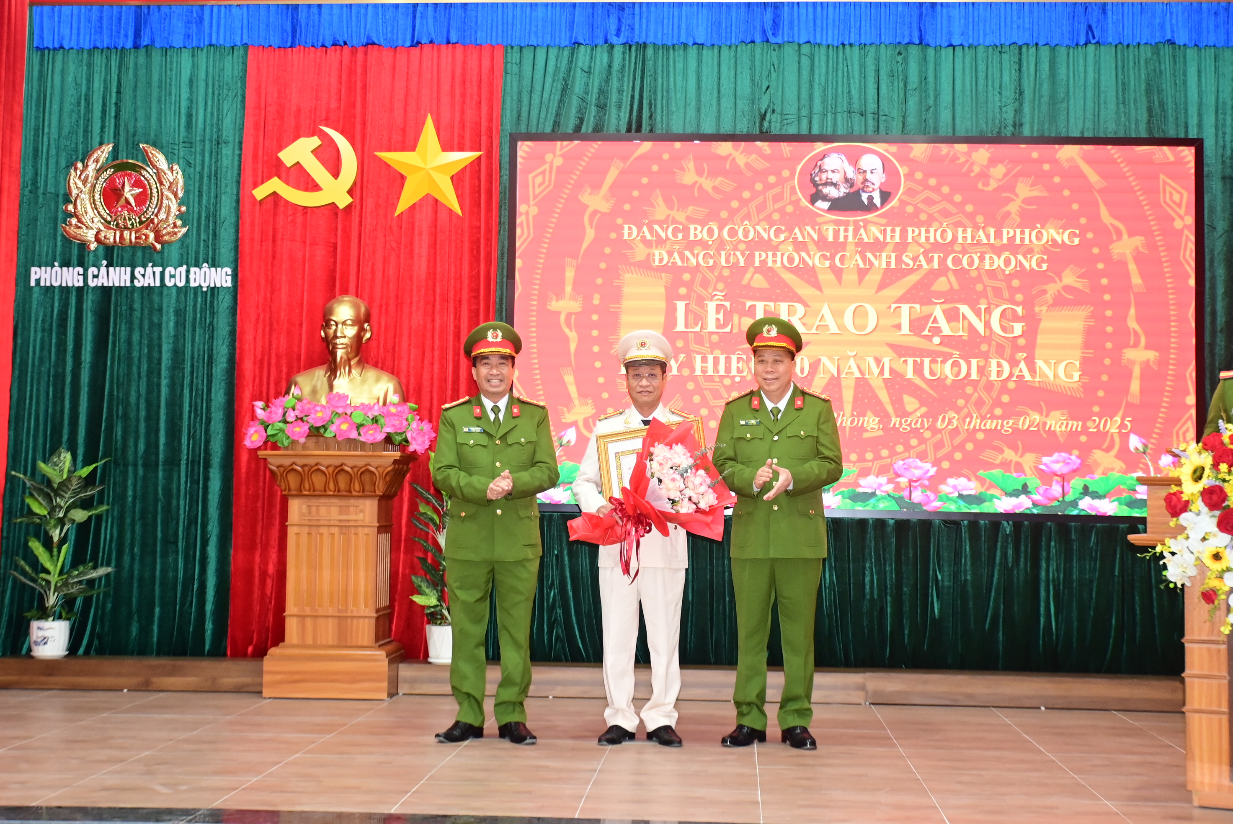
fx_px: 1748
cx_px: 616
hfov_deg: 38.9
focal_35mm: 51
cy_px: 412
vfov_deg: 26.5
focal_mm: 34
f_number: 4.5
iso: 2000
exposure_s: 1/200
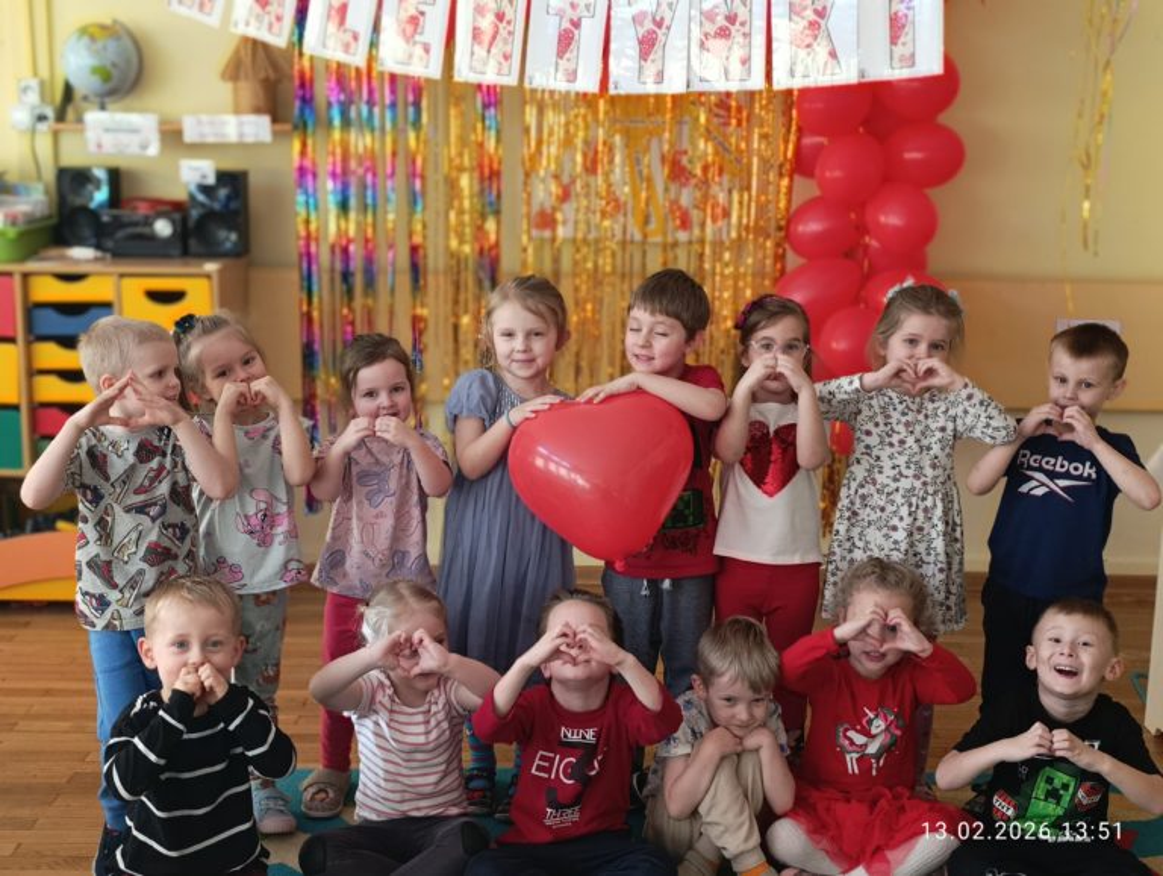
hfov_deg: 41.2
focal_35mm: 46
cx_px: 582
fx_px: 1547
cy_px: 438
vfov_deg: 31.6
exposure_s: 1/100
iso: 333
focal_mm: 6.11
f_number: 1.65
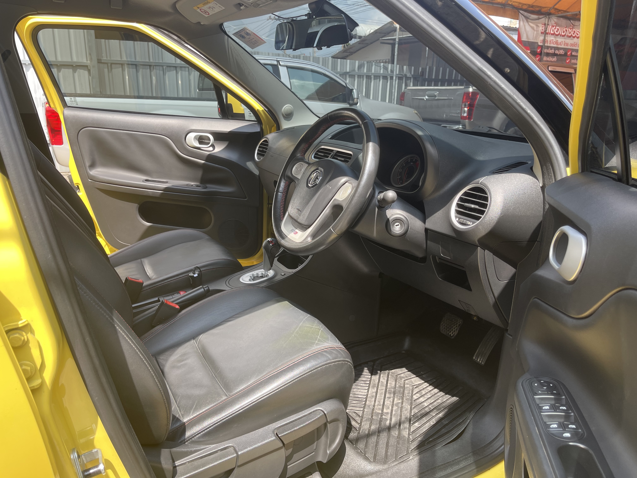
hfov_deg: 69.4
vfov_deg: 54.9
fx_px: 460
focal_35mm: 25
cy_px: 239
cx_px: 318
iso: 32
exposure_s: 1/360
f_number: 1.6
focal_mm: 5.1
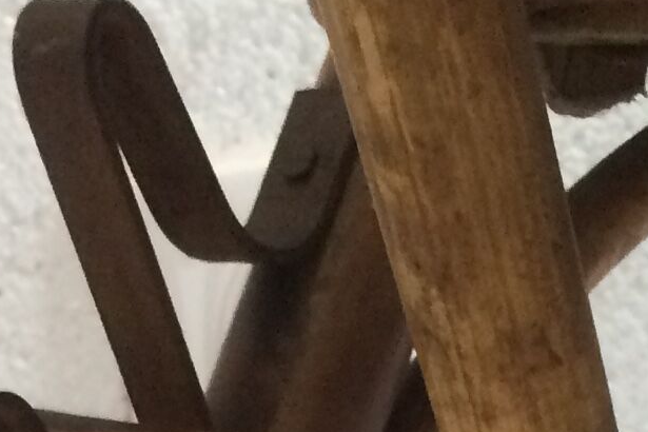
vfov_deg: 7.5
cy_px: 1338
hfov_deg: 12.8
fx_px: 2880
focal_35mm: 160
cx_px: 466
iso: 200
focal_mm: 4.15
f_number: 2.2
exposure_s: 1/33
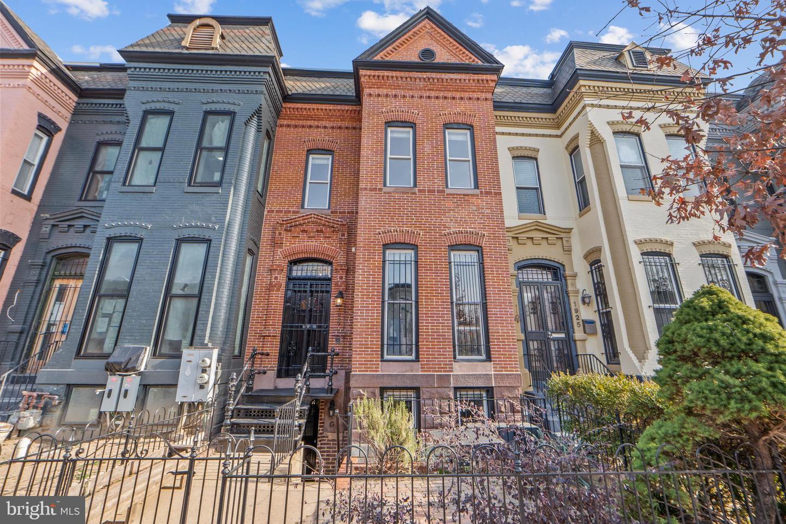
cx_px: 393
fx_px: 327
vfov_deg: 77.3
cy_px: 262
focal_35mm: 15
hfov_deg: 100.4
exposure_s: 1/13
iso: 100
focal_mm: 10
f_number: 9
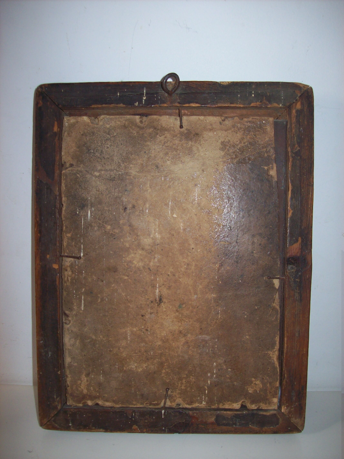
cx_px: 172
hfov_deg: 39.6
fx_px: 477
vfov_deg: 51.4
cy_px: 230
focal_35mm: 36
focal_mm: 6
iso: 80
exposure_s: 1/64
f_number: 2.7
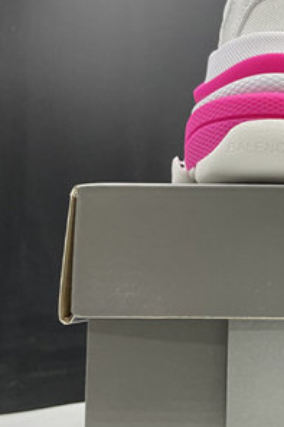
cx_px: 407
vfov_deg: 31.4
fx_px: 758
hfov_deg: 19.0
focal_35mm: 64
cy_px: 234
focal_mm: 4.2
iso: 125
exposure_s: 1/121
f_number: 1.6
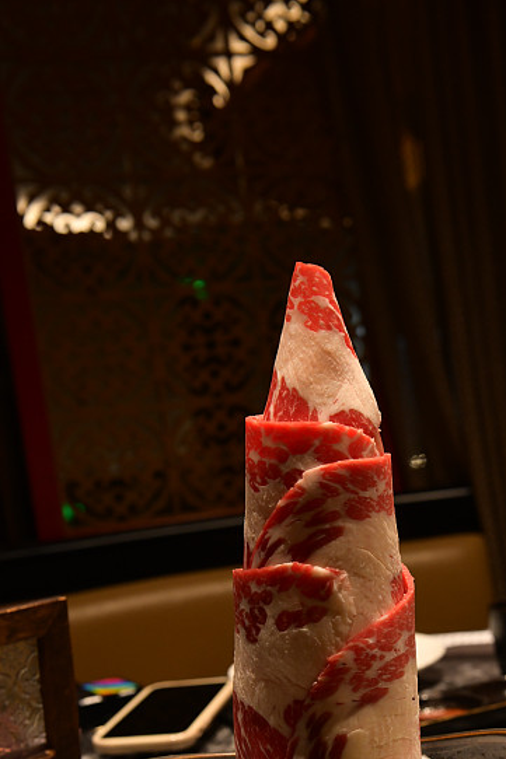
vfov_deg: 33.4
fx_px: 1245
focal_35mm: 59
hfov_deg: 22.8
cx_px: 351
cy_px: 546
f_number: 7.1
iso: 1600
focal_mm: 40
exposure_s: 1/100
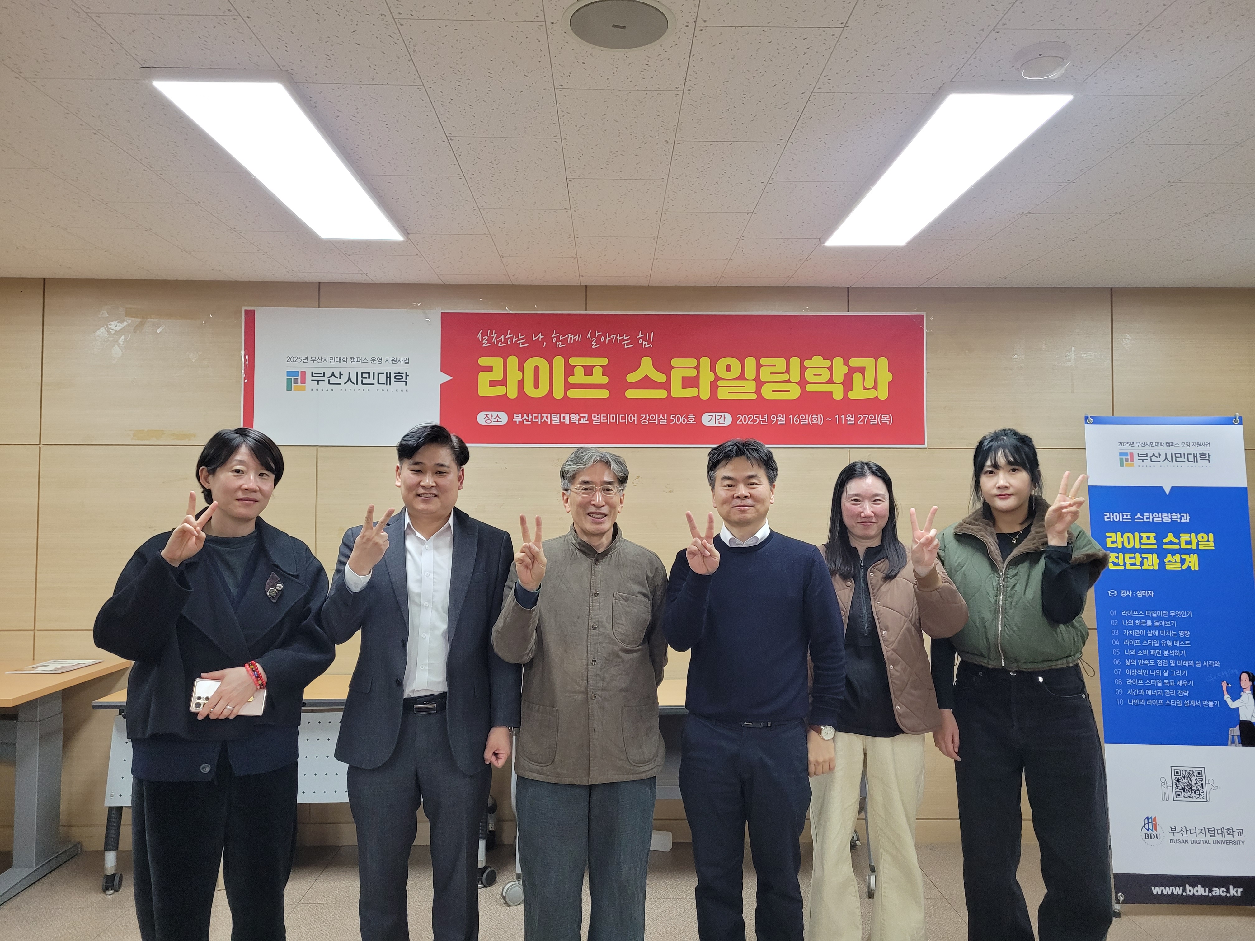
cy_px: 470
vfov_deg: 53.1
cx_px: 628
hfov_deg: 67.3
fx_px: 943
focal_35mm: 26
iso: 320
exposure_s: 1/120
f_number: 1.8
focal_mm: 5.4
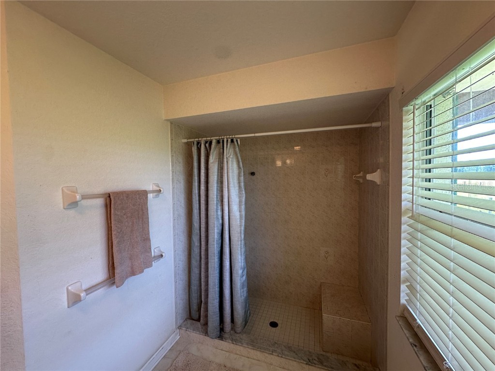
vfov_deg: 85.7
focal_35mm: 14
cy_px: 186
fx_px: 200
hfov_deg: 102.1
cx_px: 248
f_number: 2.2
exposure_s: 1/120
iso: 160
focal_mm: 2.22
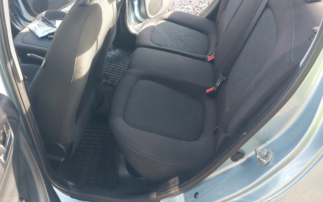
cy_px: 94
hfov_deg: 52.5
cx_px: 136
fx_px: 326
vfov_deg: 34.4
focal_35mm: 37
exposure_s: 1/60
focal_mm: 4.6
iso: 50
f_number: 1.8
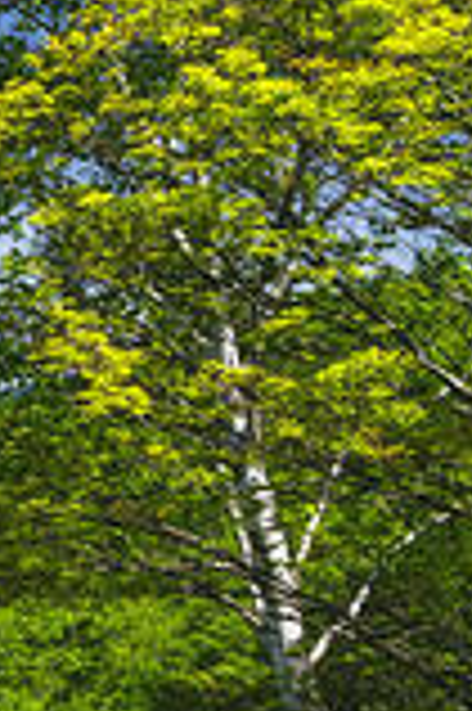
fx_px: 1577
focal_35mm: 80
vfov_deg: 25.3
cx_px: -508
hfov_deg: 14.0
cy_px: 284
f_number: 16
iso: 100
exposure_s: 1/20
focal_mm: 21
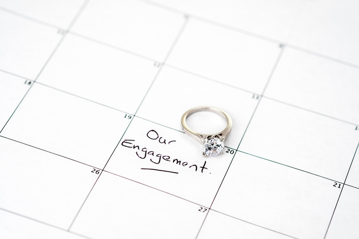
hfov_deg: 22.6
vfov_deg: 15.2
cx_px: 180
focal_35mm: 90
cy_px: 120
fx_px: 898
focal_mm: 60
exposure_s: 1/70
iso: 100
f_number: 4
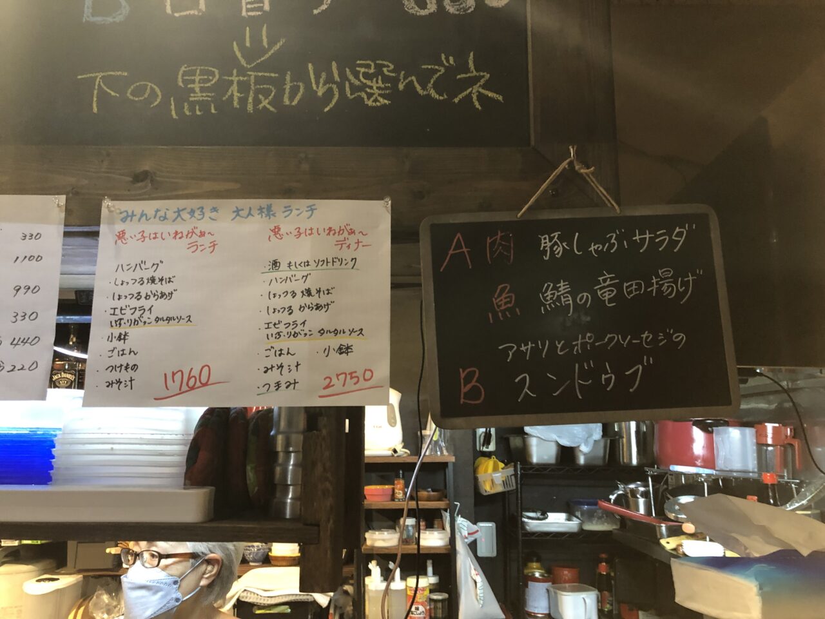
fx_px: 667
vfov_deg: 49.7
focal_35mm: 28
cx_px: 412
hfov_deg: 63.4
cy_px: 310
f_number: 1.8
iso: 100
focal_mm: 4
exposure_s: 1/14
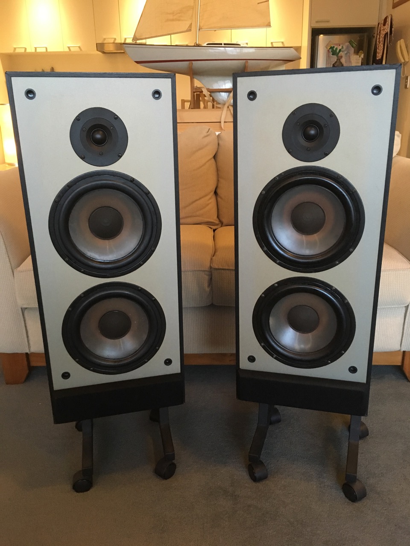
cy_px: 273
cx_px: 205
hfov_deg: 48.2
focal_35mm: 29
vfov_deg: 61.7
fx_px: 458
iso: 200
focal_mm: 4.15
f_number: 2.2
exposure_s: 1/25
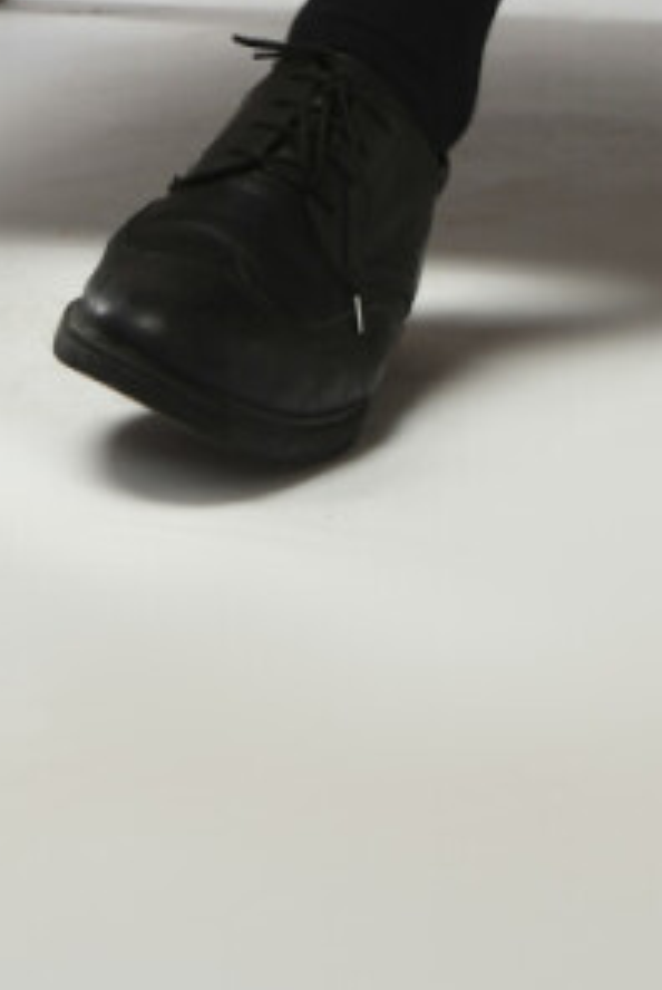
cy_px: -796
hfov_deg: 8.5
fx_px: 4458
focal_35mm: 162
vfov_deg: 11.7
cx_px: 294
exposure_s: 1/125
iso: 400
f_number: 5.6
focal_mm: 40
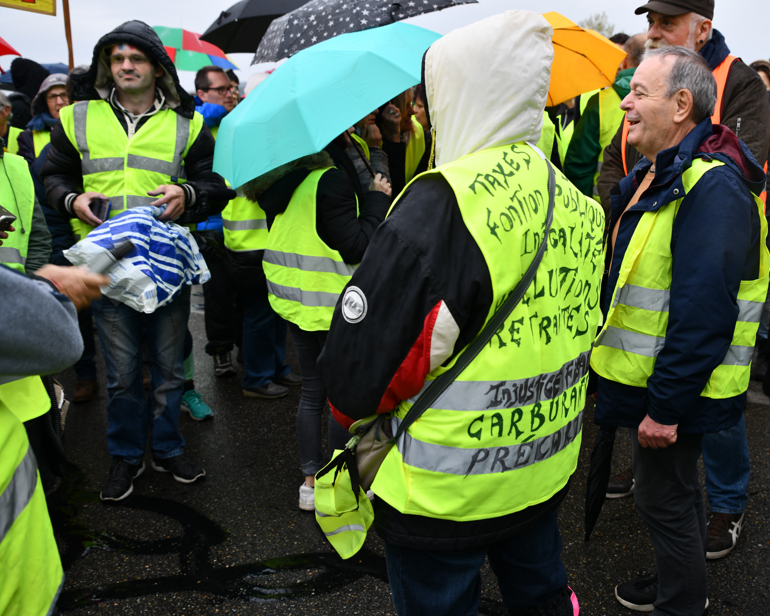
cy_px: 322
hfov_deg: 49.6
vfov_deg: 41.1
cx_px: 499
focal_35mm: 36
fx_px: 820
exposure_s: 1/100
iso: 100
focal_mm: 29
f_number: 3.5
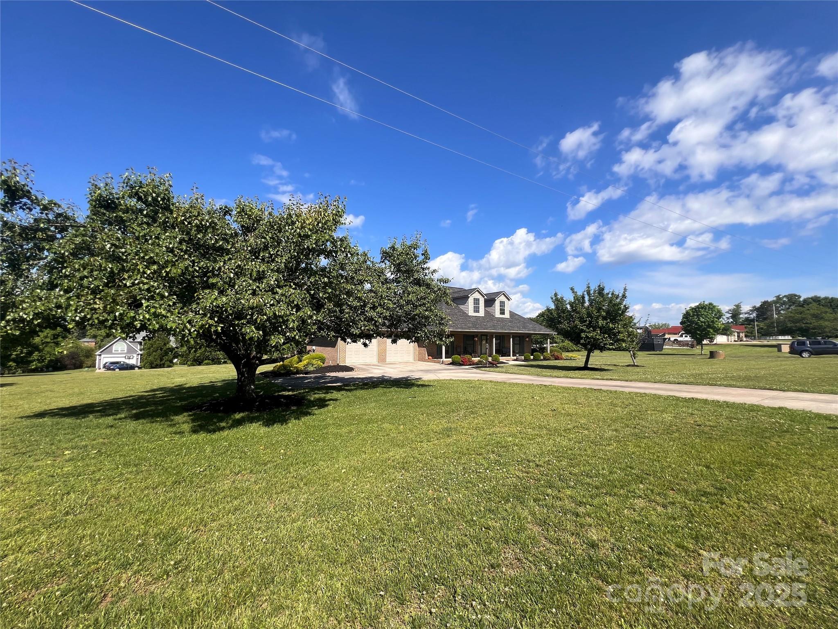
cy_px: 314
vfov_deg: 89.9
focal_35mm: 13
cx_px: 419
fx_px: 315
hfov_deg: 106.2
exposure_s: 1/1376
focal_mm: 1.57
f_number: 1.8
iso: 32
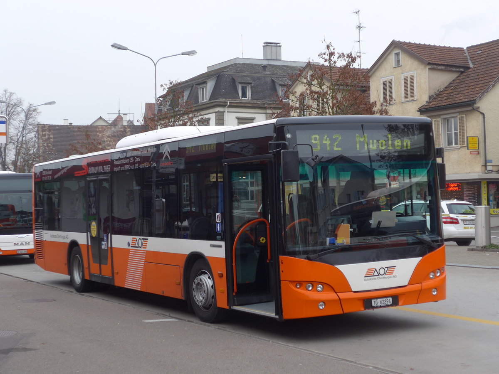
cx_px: 250
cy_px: 187
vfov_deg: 23.7
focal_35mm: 62
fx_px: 894
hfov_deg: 31.2
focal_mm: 12.7
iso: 80
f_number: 3.7
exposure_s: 1/80
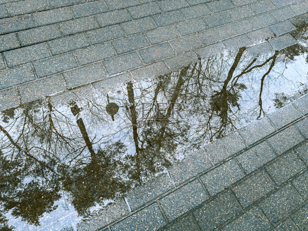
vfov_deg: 56.8
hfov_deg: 71.6
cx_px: 154
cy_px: 116
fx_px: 214
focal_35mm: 24
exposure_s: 1/280
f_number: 1.8
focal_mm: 6.86
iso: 80
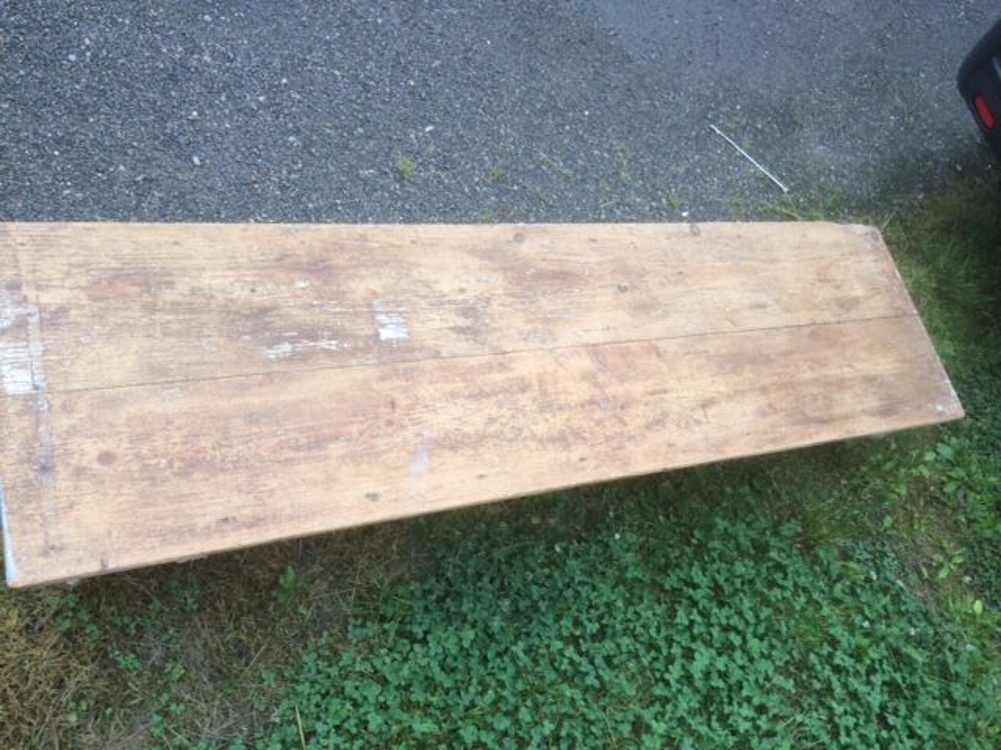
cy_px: 375
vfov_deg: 48.2
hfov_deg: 61.7
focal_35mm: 29
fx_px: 839
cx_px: 500
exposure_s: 1/182
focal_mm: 4.15
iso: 32
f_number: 2.2
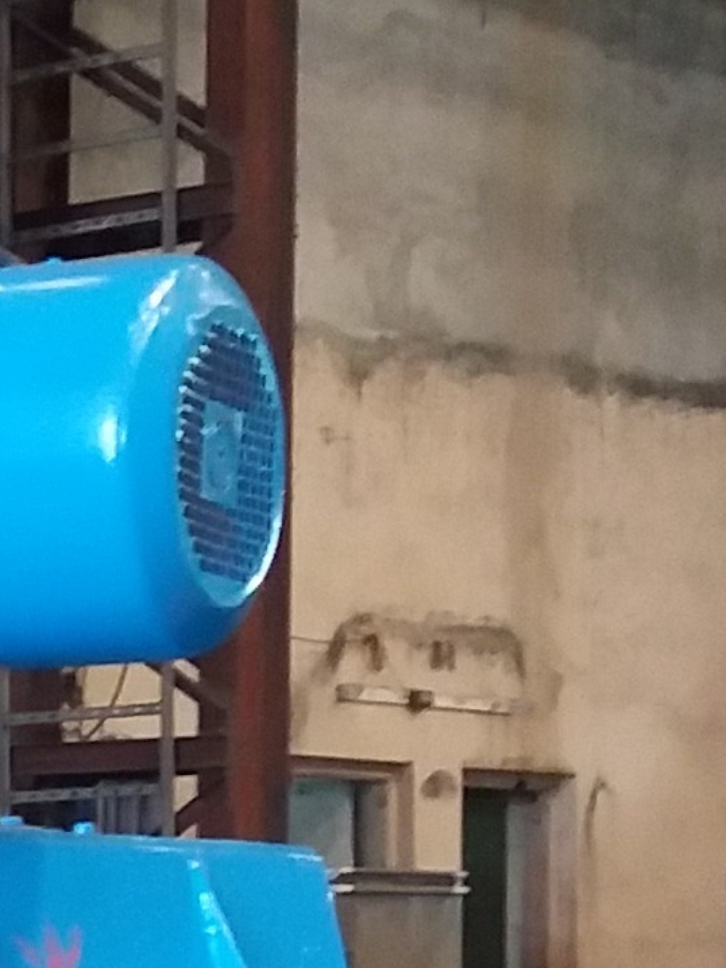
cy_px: 1052
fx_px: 4505
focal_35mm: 161
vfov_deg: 12.1
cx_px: -1003
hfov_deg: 8.4
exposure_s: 1/20
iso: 160
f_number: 1.9
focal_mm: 3.7
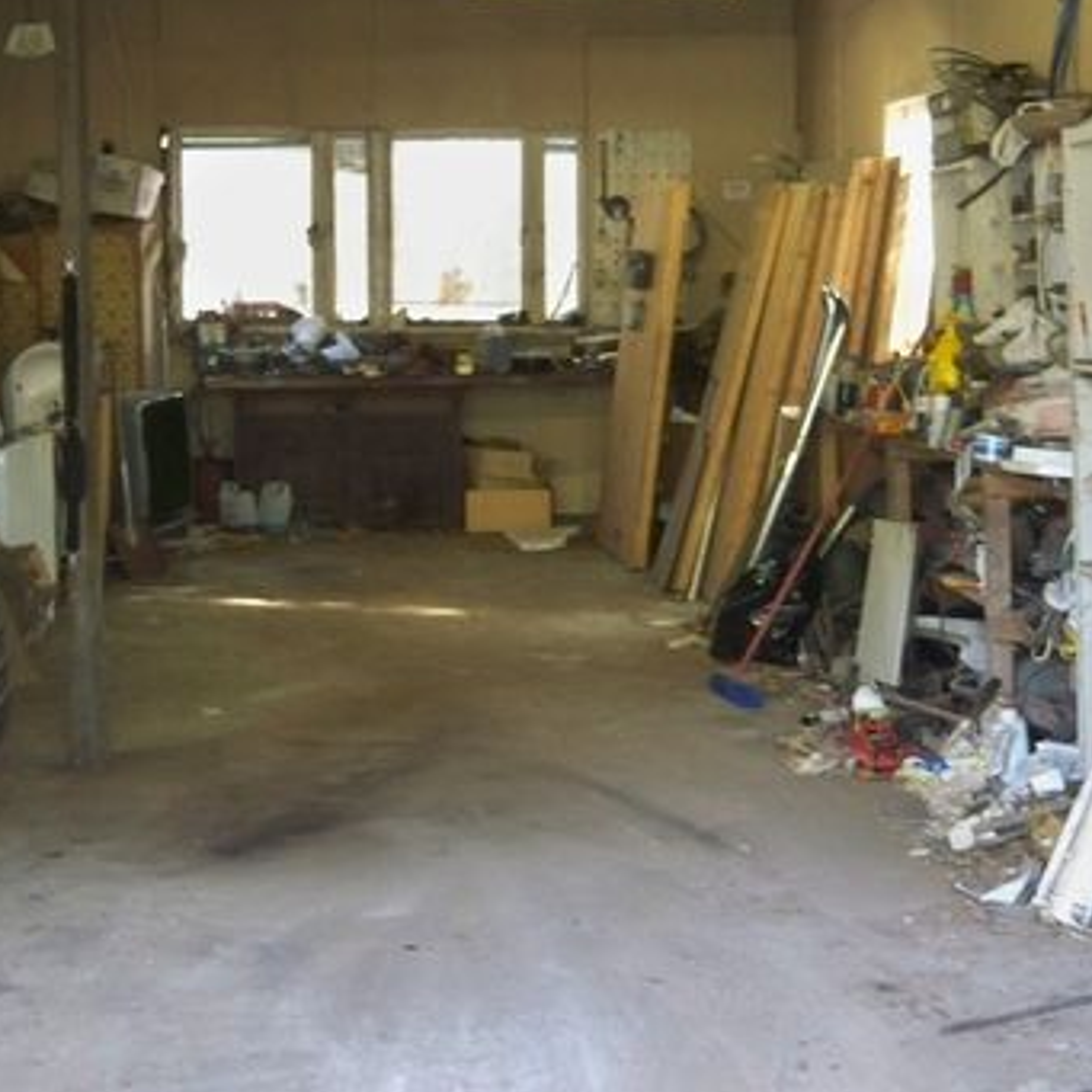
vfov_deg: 29.1
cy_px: 546
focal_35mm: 59
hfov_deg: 28.9
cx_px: 387
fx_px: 2106
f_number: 3.1
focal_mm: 7.9
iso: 400
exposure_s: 1/30
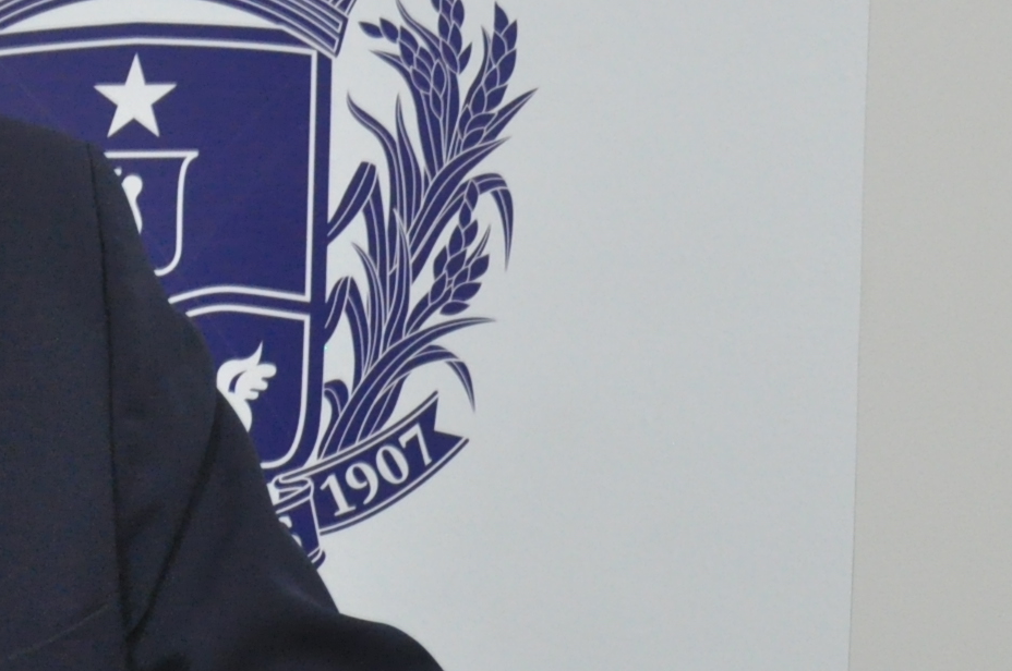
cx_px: -316
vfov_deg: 6.6
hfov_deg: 9.7
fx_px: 5839
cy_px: 196
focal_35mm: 208
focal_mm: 40
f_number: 6.3
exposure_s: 1/60
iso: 1000
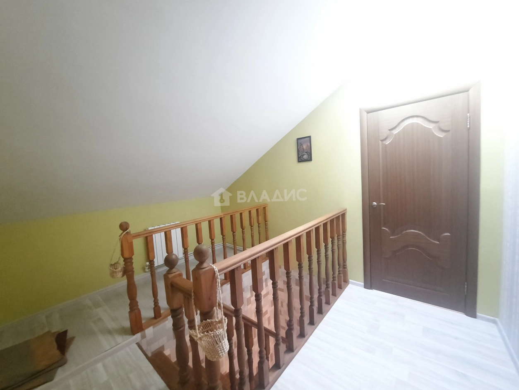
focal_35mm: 13
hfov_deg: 106.2
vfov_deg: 89.9
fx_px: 195
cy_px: 195
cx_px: 260
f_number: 2.2
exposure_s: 1/20
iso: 800
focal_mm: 1.74
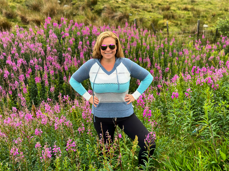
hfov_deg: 39.7
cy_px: 86
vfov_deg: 30.3
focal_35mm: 48
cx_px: 114
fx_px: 318
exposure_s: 1/1357
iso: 80
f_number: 1.78
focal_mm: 6.86
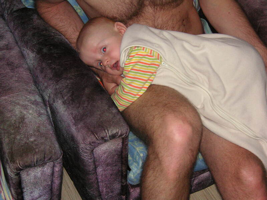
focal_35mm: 61
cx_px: 134
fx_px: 471
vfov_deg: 24.0
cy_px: 100
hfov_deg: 31.7
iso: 160
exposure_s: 1/60
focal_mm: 10.2
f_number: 3.9
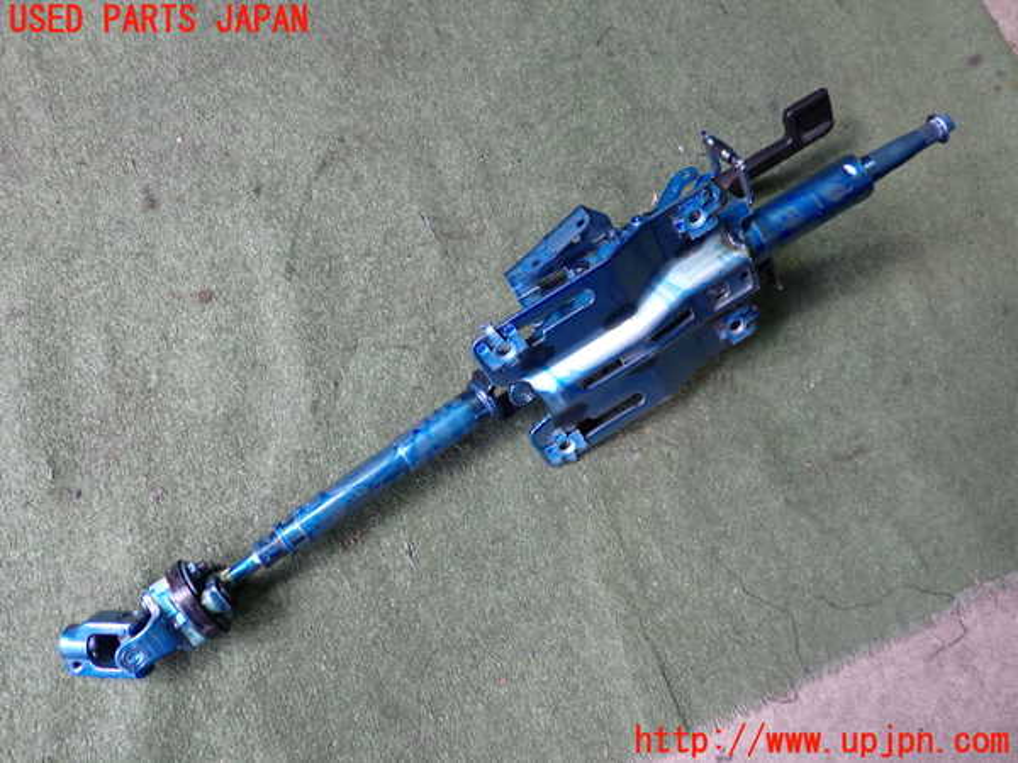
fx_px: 882
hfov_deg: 60.0
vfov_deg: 46.8
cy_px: 382
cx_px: 509
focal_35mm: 30
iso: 200
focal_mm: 5.4
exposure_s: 1/50
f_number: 2.3
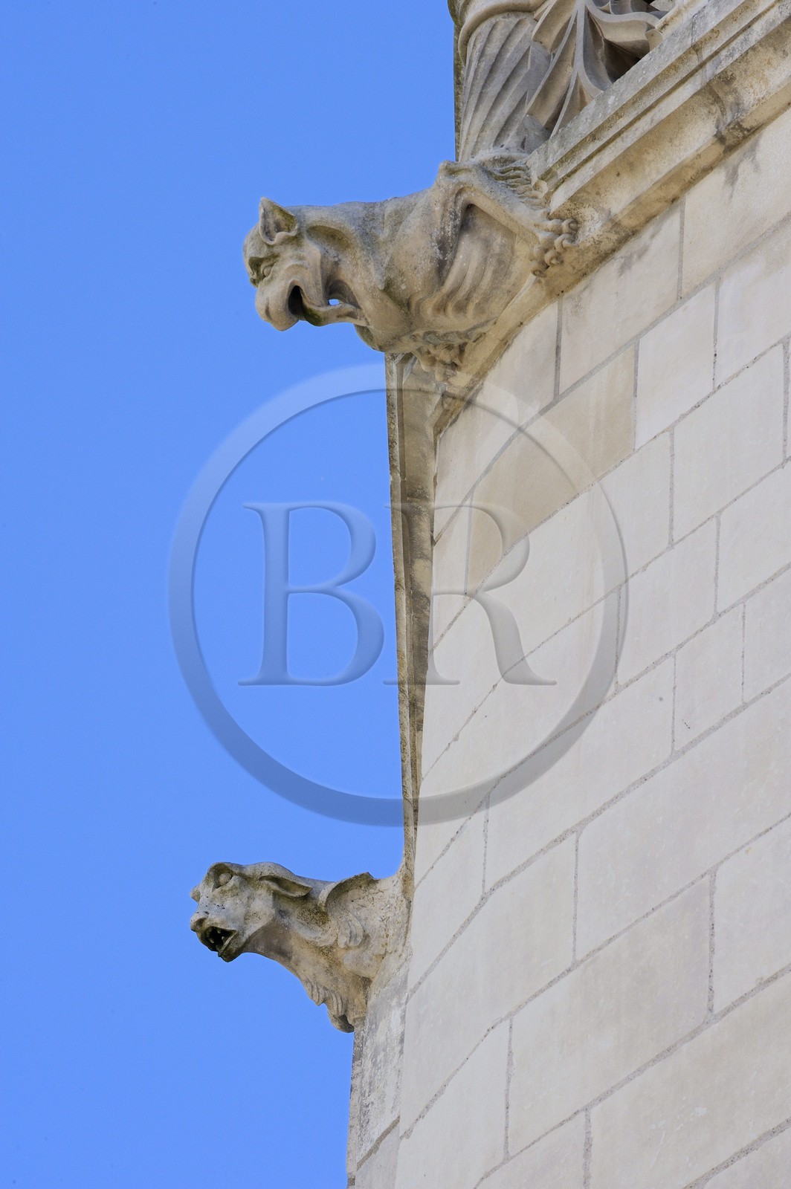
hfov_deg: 7.2
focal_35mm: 190
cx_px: 396
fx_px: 6272
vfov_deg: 10.8
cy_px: 594
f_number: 16
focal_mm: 190
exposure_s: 1/320
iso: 800
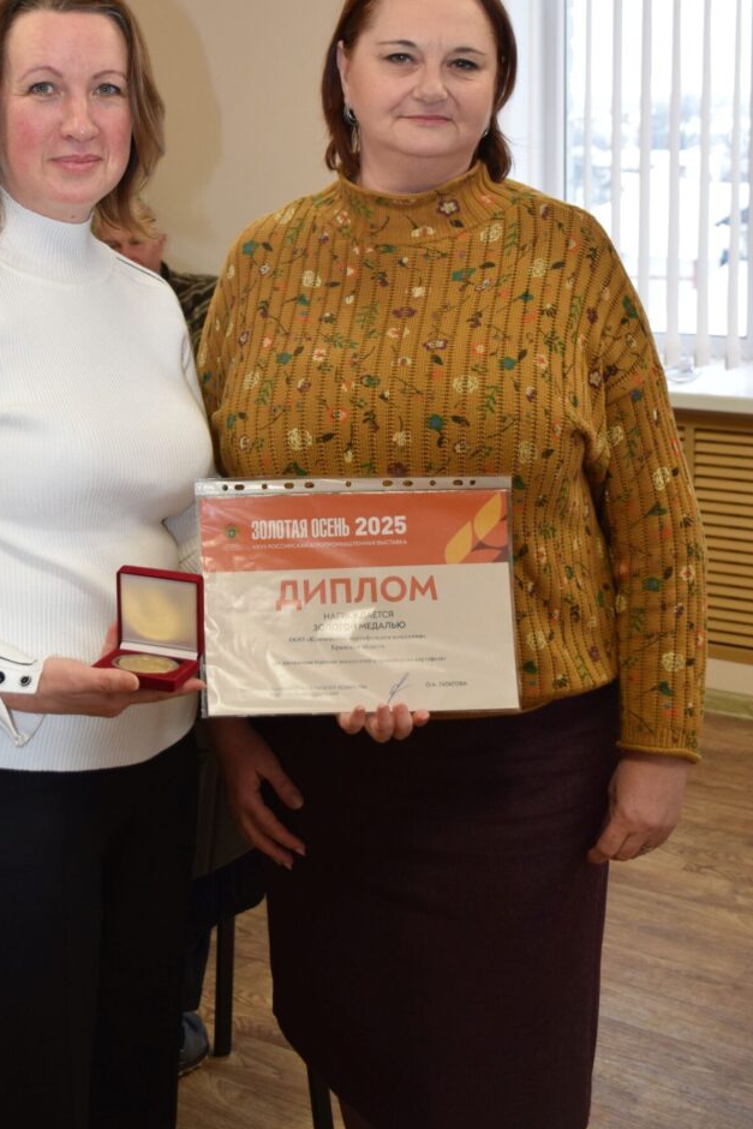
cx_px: 238
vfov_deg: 35.1
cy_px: 328
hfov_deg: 24.1
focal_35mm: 56
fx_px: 1756
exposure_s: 1/125
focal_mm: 26
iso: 640
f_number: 5.6
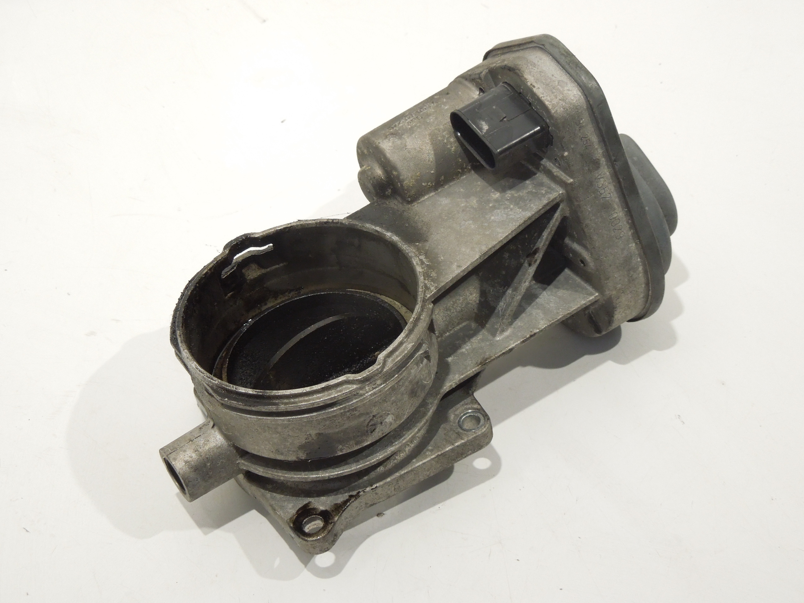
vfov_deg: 21.3
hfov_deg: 28.2
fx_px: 1603
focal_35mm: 69
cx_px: 402
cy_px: 302
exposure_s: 1/25
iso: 400
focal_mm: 12.5
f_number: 4.4
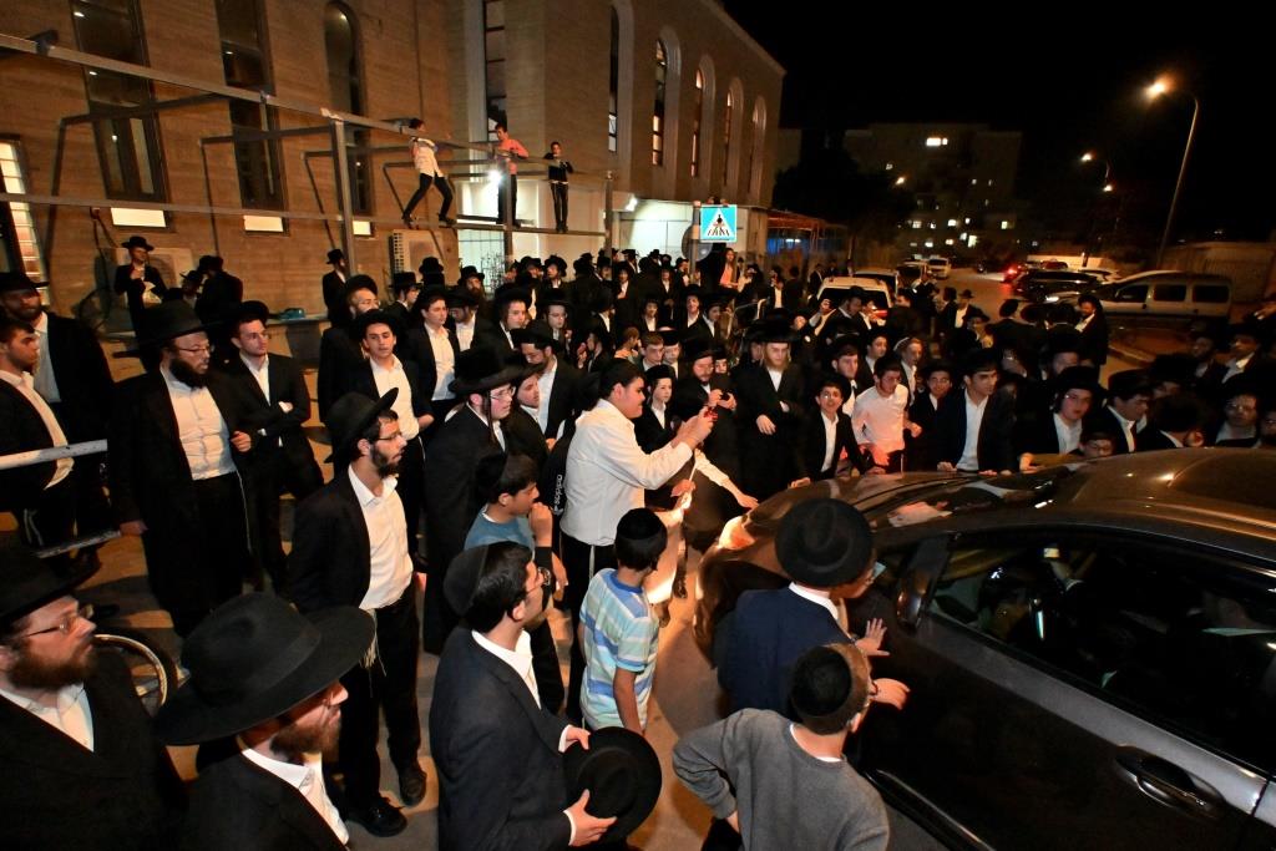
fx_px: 638
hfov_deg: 90.0
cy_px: 426
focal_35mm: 18
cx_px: 638
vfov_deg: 67.4
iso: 3200
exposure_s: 1/160
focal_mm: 12
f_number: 3.5
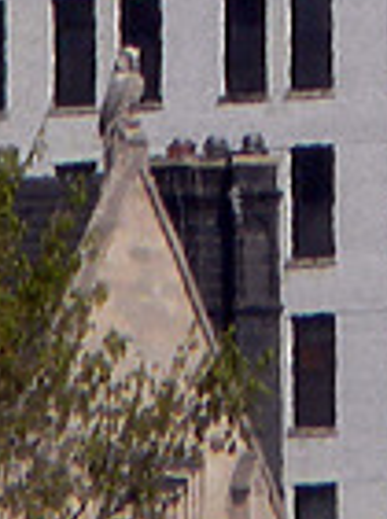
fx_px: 41390
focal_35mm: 2764
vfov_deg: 0.7
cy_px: -806
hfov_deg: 0.5
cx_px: 116
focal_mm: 72
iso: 80
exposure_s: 1/640
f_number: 5.6
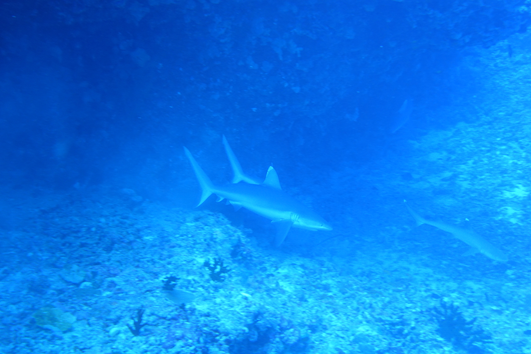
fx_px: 782
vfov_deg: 25.5
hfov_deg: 37.5
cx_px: 266
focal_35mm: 53
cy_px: 177
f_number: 2.8
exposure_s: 1/60
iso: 160
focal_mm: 19.29
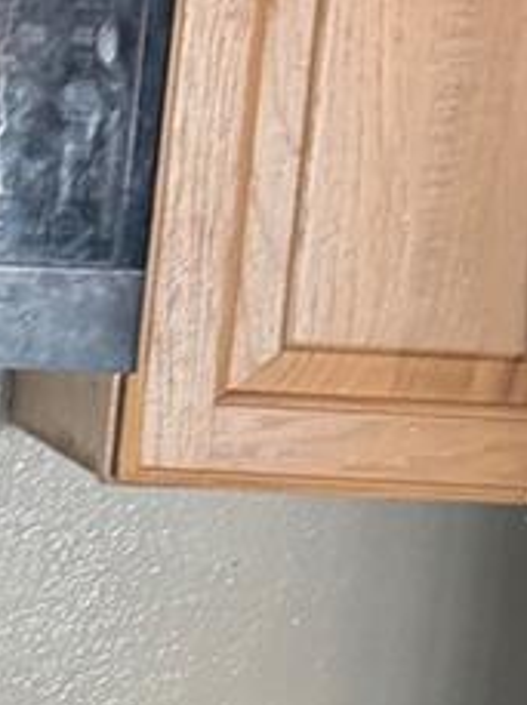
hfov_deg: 10.4
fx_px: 2565
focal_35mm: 126
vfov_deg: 15.6
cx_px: -644
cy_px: 505
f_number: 1.78
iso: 320
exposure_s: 1/60
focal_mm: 6.76
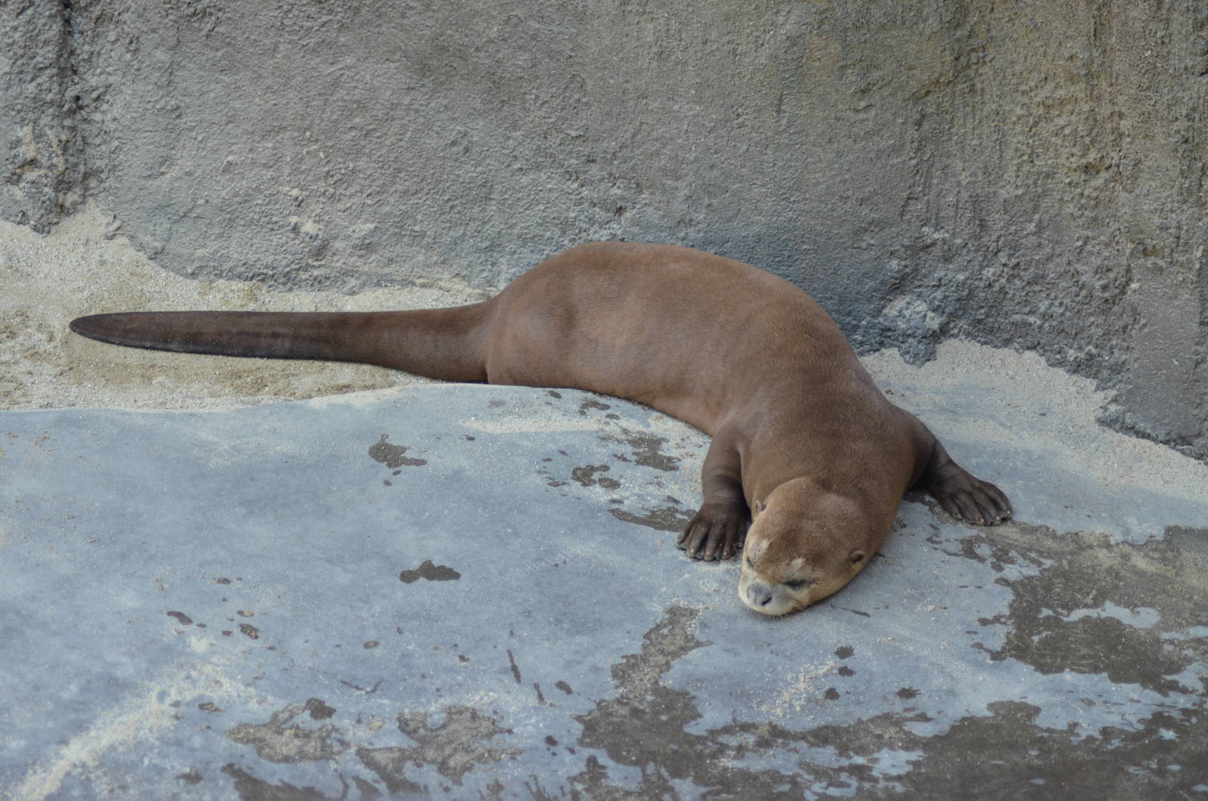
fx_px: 4621
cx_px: 604
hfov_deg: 14.9
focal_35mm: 138
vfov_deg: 9.9
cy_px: 400
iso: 560
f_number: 4
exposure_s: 1/250
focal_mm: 92
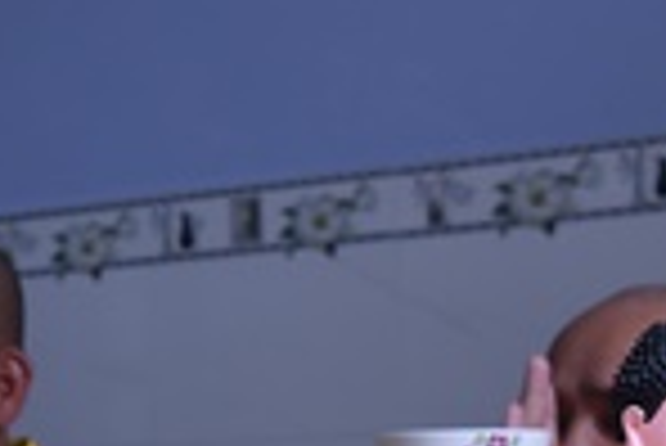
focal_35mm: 167
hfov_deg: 12.0
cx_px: -180
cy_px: 536
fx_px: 3092
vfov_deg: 8.2
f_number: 5.6
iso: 400
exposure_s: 1/125
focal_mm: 38
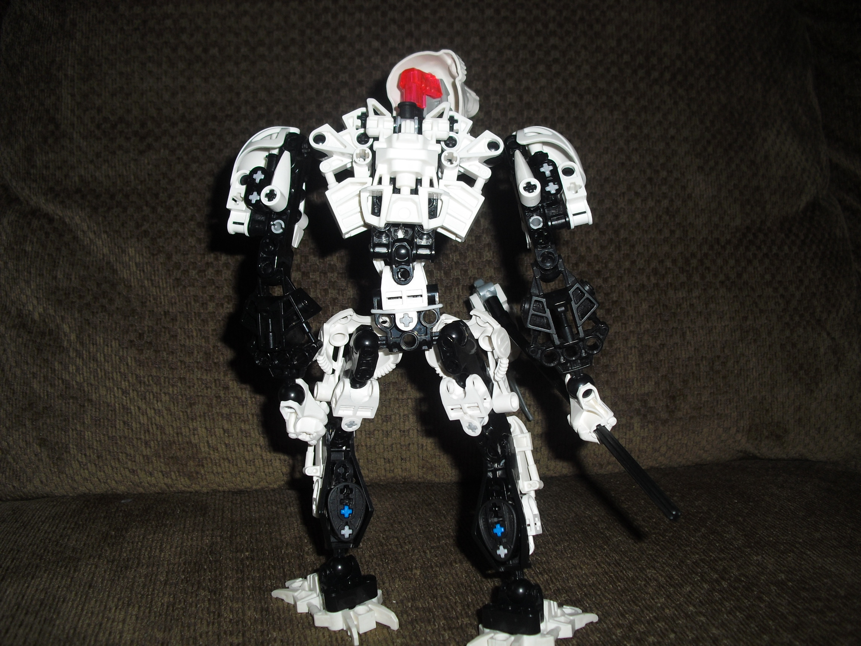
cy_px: 323
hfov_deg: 51.4
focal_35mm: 36
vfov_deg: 39.7
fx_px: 895
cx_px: 430
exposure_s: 1/60
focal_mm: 6.3
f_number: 3.1
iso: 100
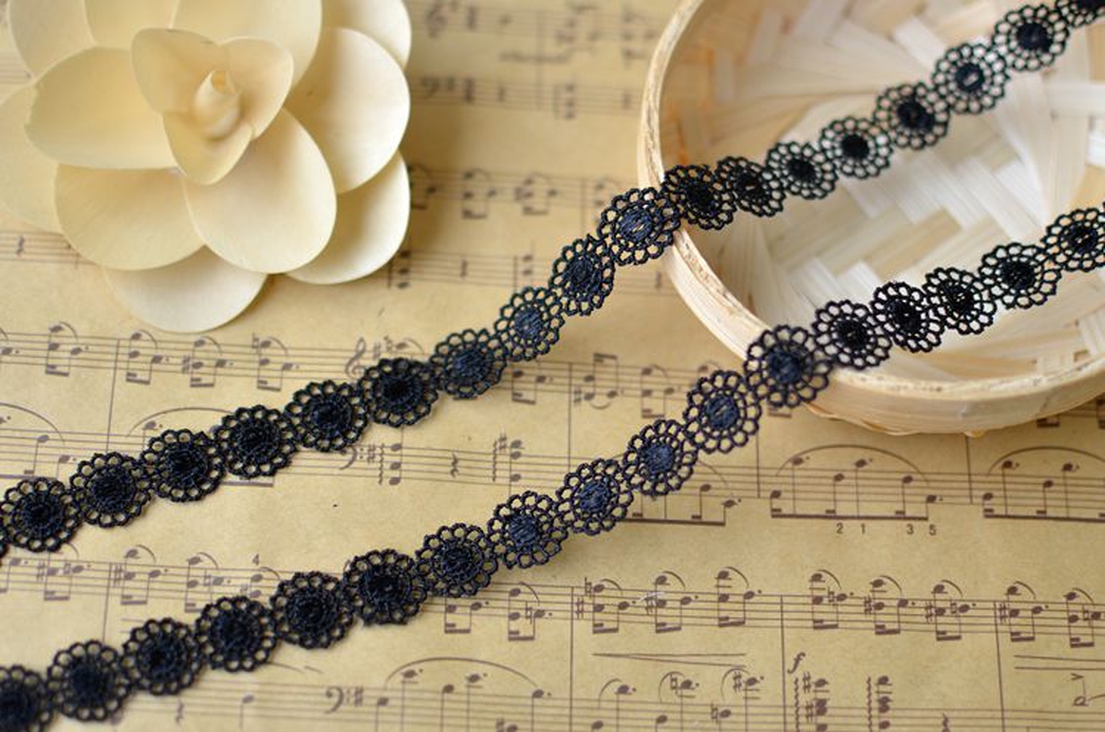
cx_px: 552
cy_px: 366
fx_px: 1608
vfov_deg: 25.6
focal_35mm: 52
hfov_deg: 37.9
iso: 100
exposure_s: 1/200
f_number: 2.5
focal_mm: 35
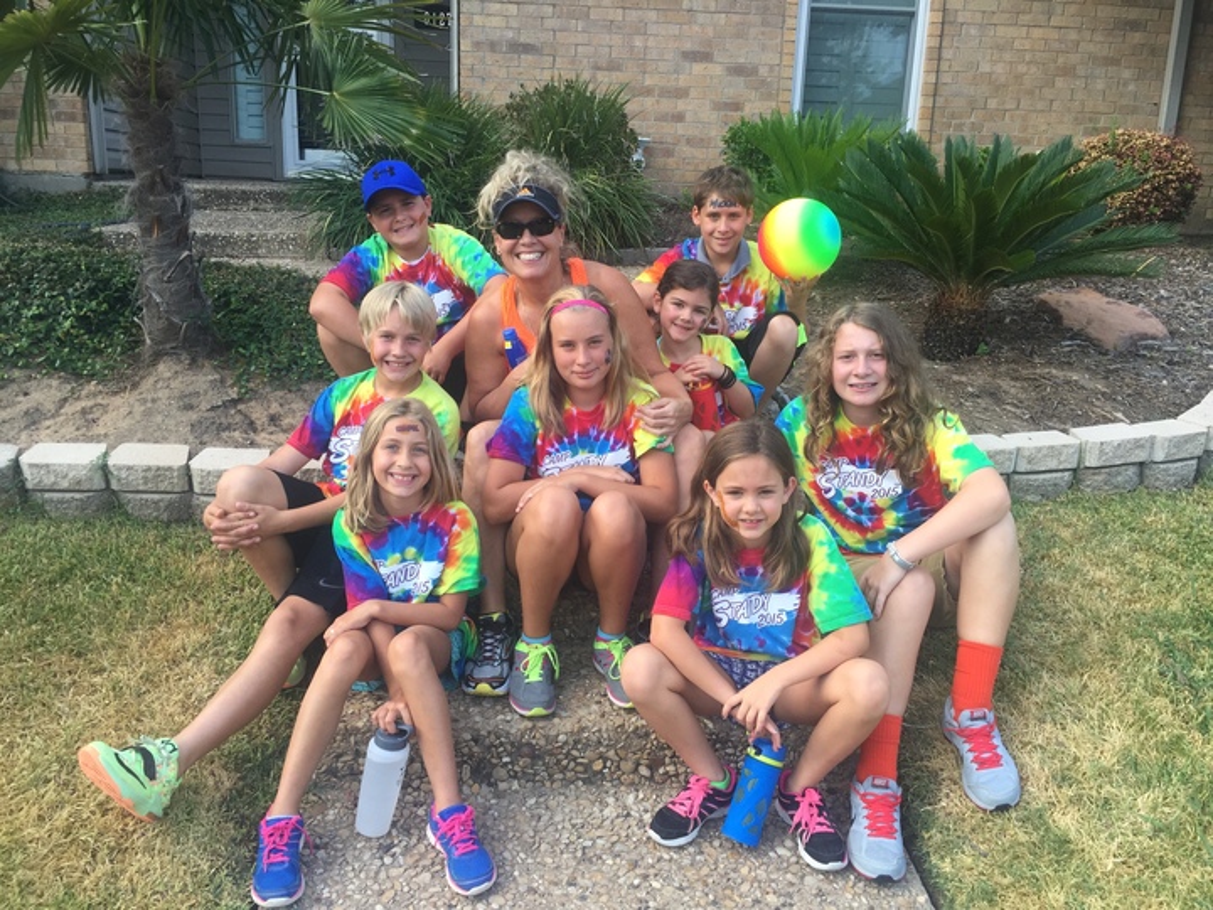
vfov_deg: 48.2
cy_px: 455
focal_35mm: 29
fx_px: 1016
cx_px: 606
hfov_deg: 61.7
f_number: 2.2
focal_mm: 4.15
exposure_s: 1/205
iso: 32
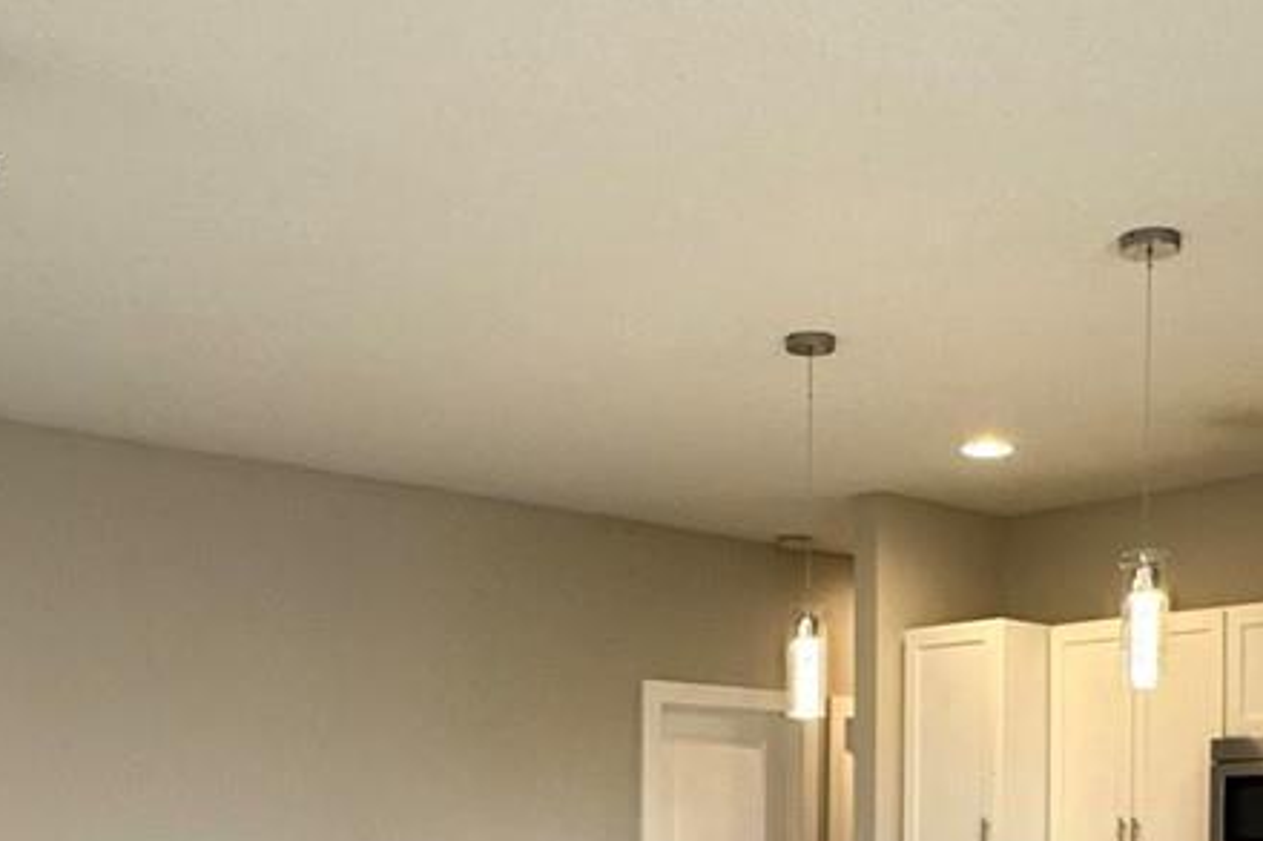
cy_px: 910
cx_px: 720
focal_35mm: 53
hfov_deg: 37.5
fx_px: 1859
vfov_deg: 24.0
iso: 200
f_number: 2.2
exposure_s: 1/60
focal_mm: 2.22
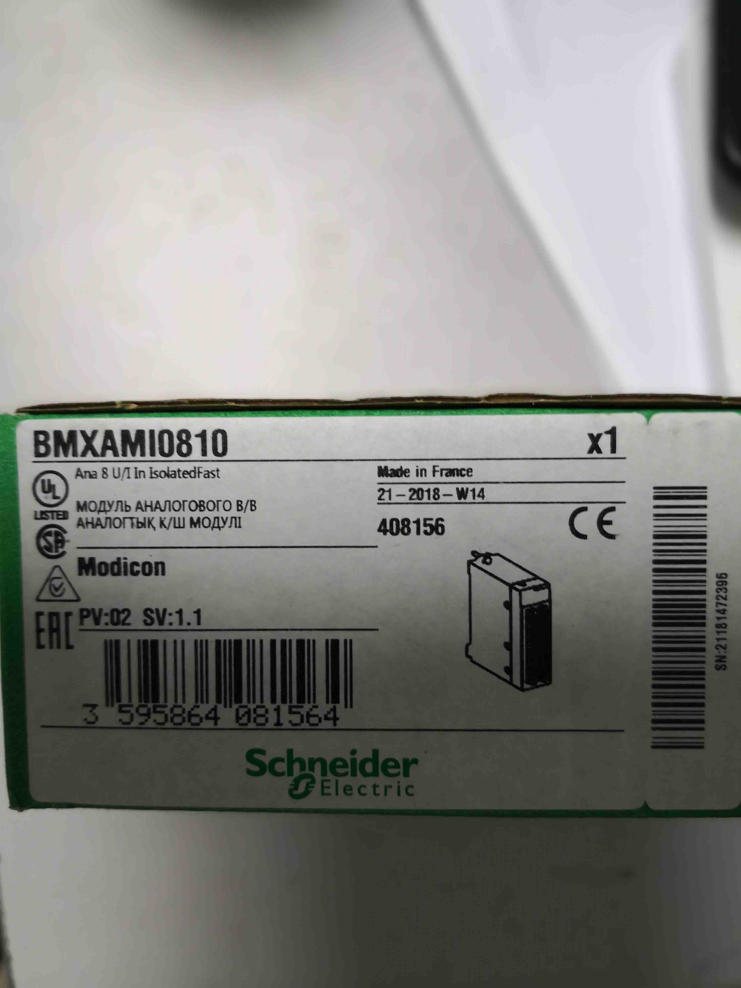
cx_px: 370
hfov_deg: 51.4
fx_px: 771
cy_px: 494
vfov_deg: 65.3
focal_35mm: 27
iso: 80
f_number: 4
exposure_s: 1/50
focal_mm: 3.95
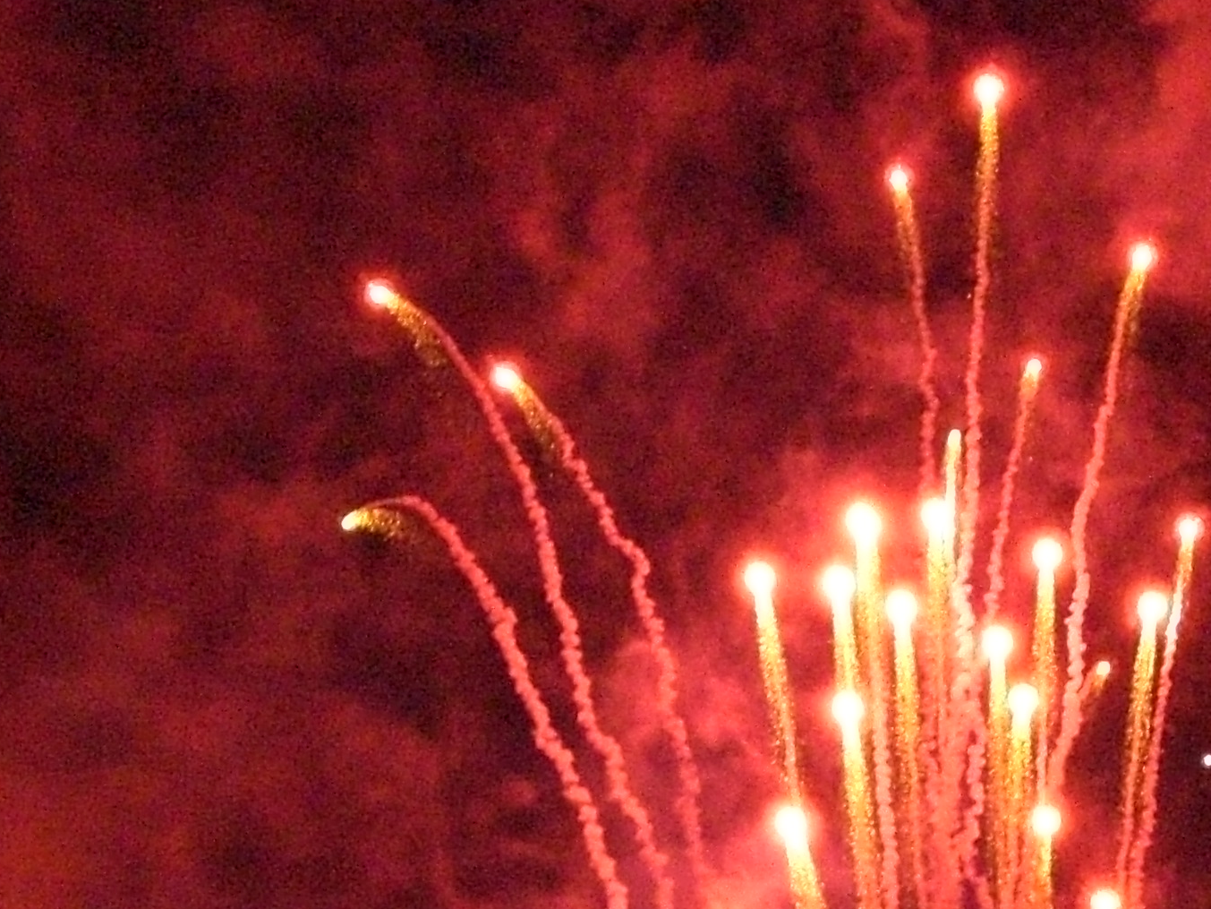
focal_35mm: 227
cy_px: 864
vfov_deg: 6.5
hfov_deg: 8.7
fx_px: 7942
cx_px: 831
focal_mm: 16.51
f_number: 5.4
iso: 800
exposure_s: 1/50
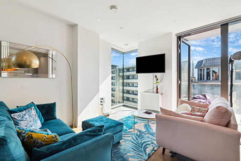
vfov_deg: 73.8
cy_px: 80
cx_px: 120
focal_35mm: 16
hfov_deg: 96.7
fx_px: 107
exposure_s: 1/100
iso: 400
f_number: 11
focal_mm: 16
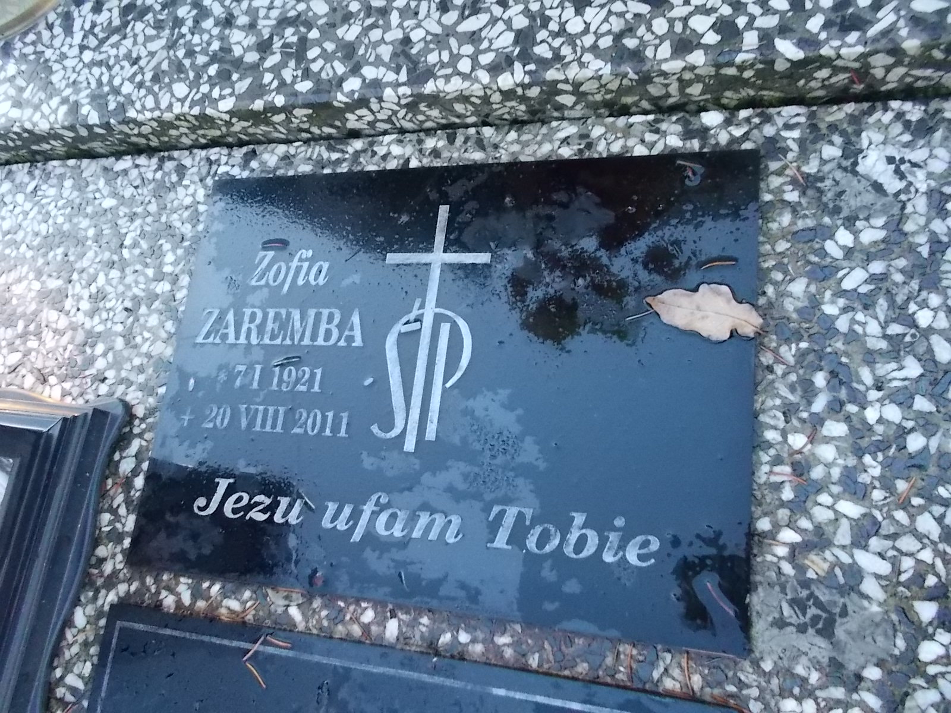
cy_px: 356
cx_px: 476
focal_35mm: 26
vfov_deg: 53.1
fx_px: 714
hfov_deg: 67.3
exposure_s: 1/160
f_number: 3.2
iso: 400
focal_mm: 4.6
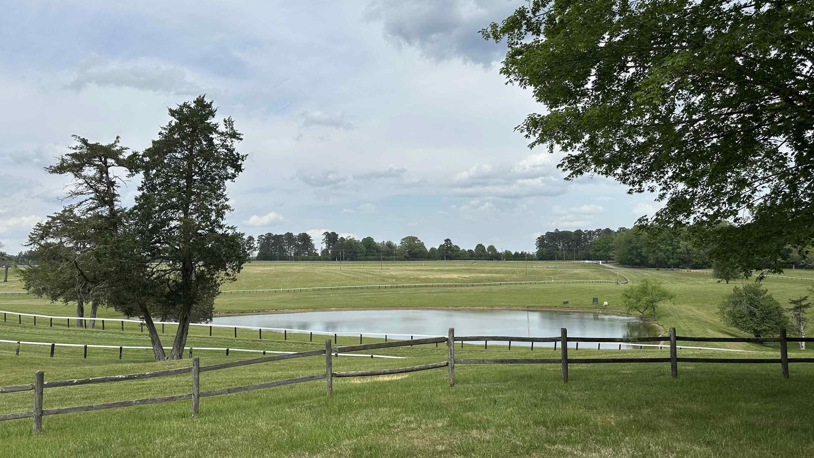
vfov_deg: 42.9
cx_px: 413
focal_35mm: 27
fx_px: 583
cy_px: 222
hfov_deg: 69.9
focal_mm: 6.86
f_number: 1.78
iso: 80
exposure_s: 1/6211
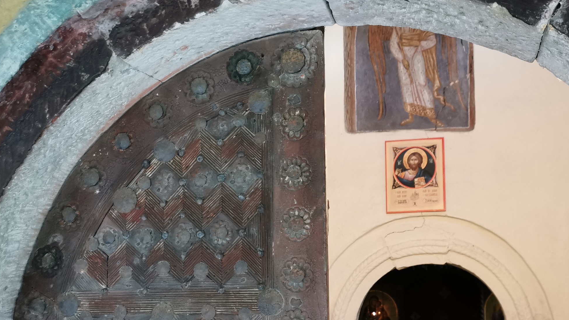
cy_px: 261
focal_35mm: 45
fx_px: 679
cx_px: 367
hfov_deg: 45.0
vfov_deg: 26.0
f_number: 1.8
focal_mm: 5.58
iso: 400
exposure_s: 1/25
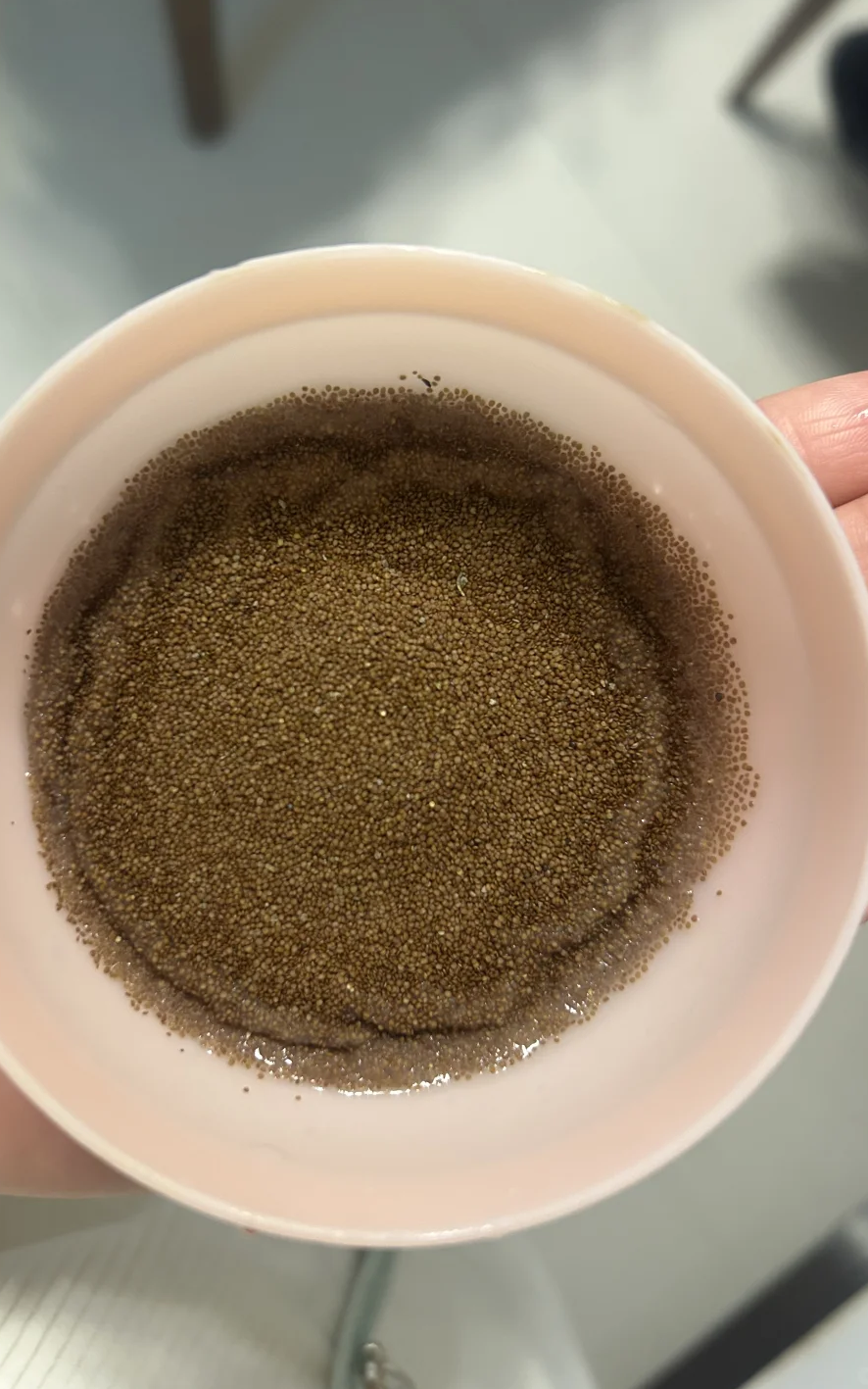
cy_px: 687
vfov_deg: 66.5
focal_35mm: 28
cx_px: 373
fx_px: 1059
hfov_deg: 44.4
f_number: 1.5
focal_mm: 5.7
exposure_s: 1/50
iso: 250
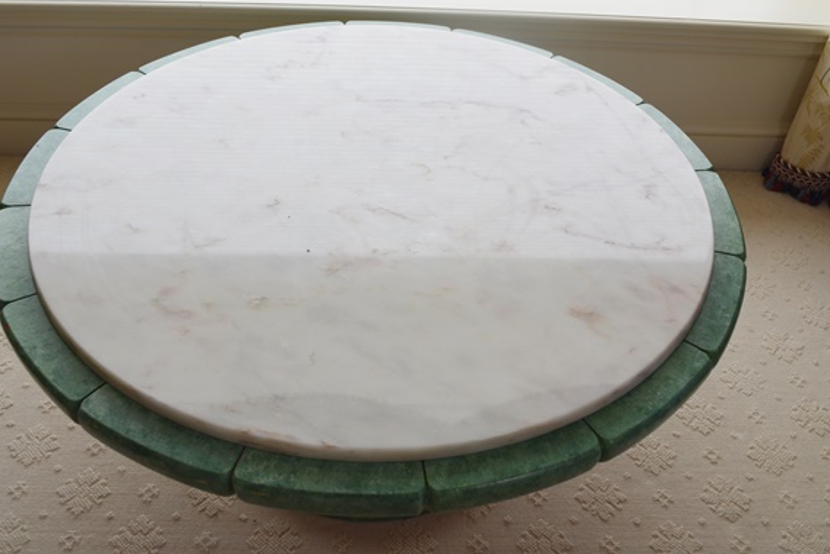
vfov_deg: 35.1
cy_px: 273
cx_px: 405
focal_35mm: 38
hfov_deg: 50.7
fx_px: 876
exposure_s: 1/160
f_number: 6.3
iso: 200
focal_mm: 24
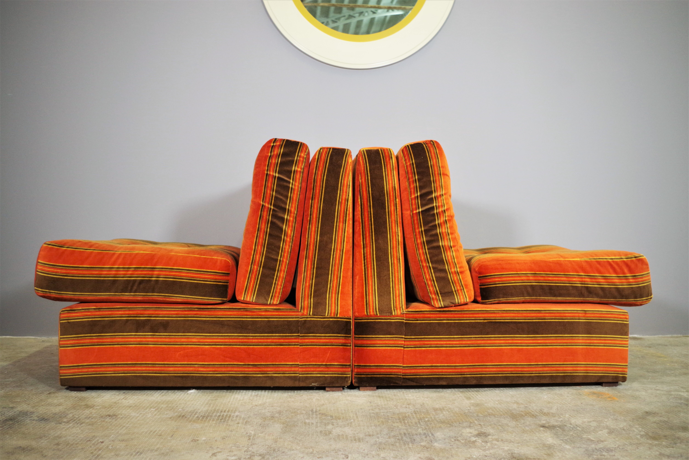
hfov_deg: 60.3
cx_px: 344
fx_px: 593
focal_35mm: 31
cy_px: 230
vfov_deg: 42.3
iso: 800
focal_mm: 21.25
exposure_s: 1/60
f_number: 4
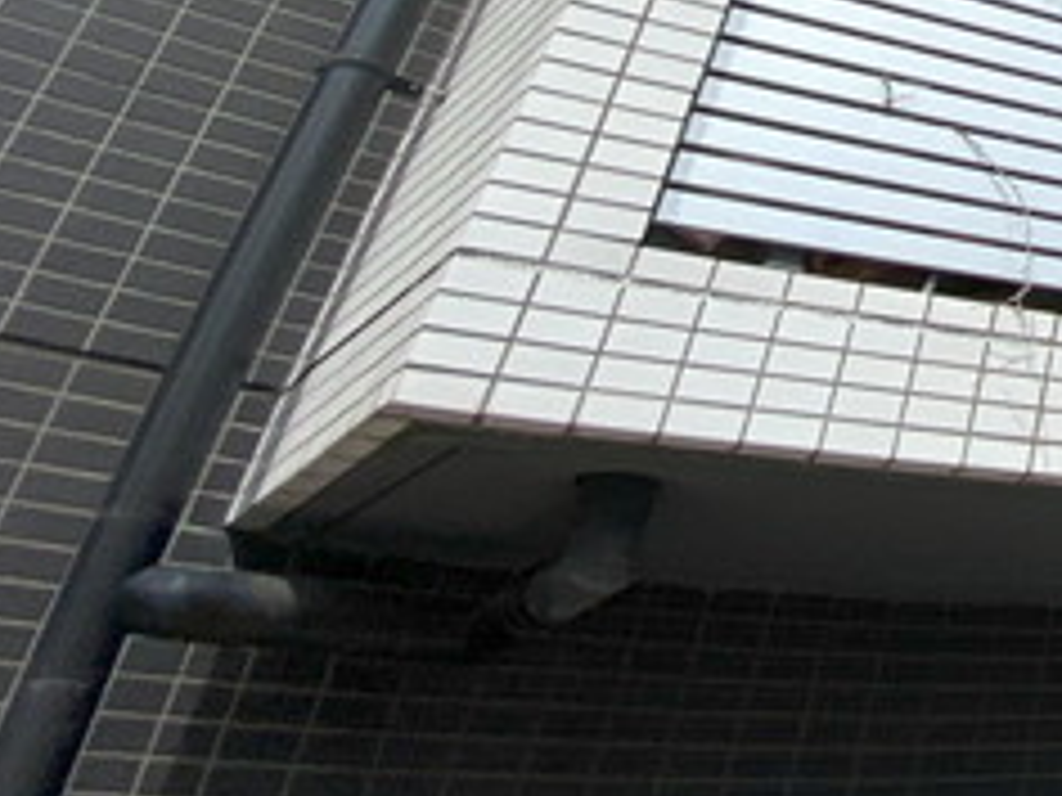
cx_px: 1764
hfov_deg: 25.1
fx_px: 1350
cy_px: -144
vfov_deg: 28.8
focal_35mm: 44
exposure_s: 1/1370
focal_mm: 1.54
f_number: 2.4
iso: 20
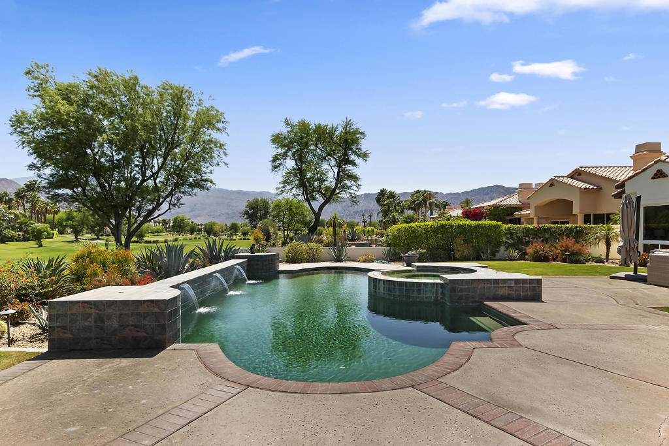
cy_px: 223
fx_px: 390
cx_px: 334
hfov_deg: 81.2
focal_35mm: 21
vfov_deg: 59.5
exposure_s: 1/125
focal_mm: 14
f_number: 8
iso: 100
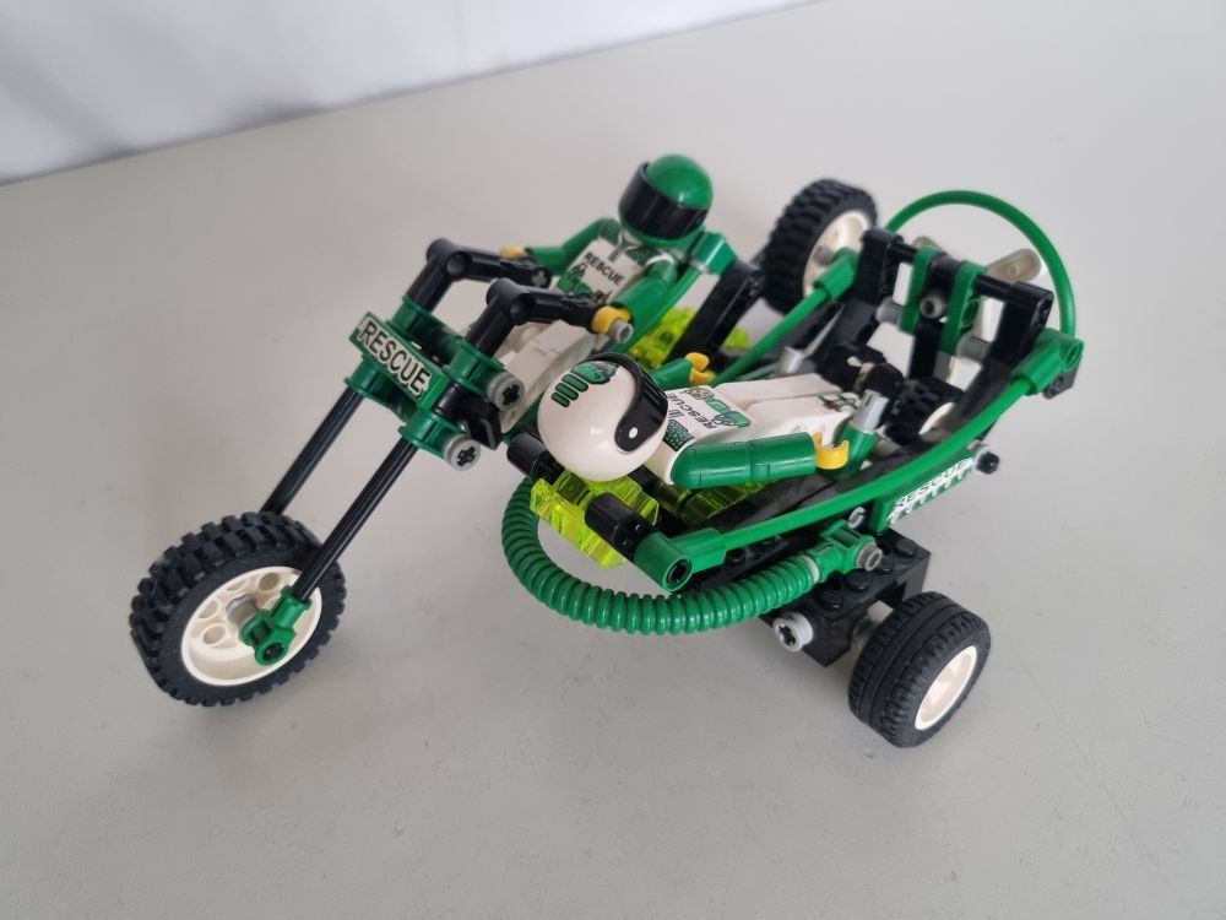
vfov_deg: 53.1
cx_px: 613
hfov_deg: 67.3
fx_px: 921
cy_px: 460
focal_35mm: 26
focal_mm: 5.4
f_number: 1.8
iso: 640
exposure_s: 1/50
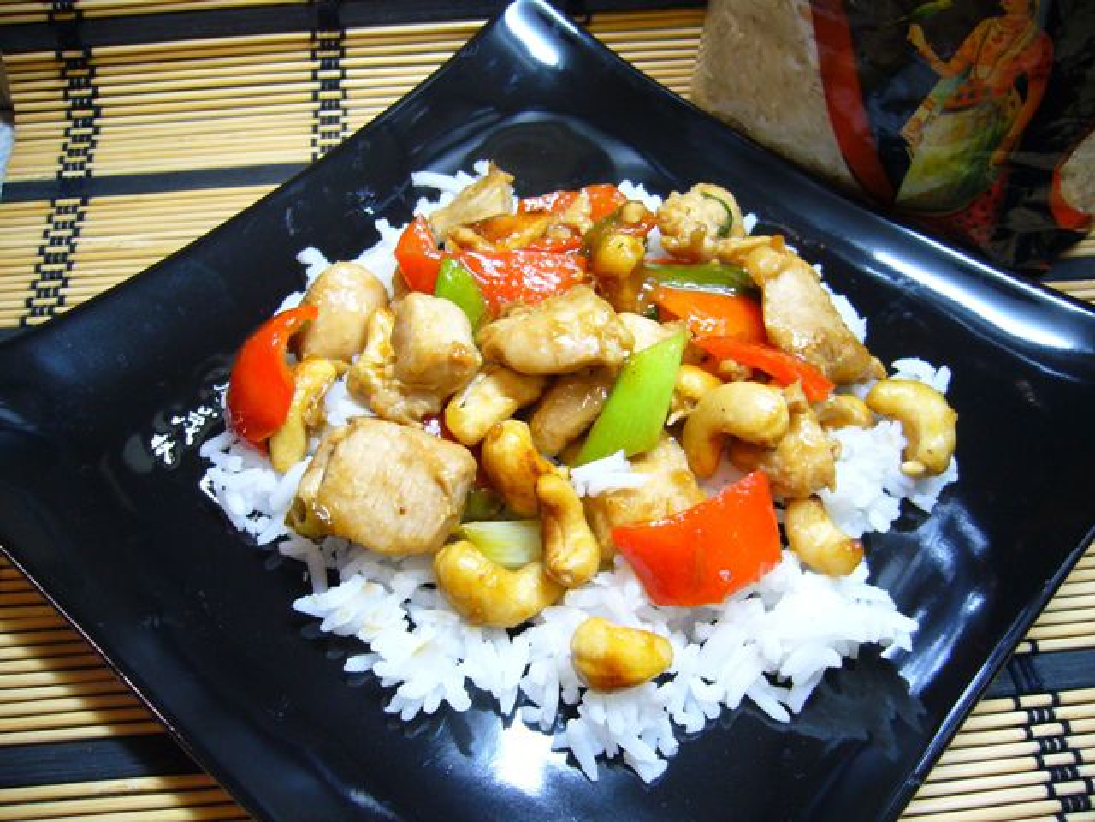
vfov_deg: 40.7
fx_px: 1107
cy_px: 411
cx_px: 548
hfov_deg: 52.6
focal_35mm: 35
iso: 200
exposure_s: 1/15
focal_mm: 5.8
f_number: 2.8
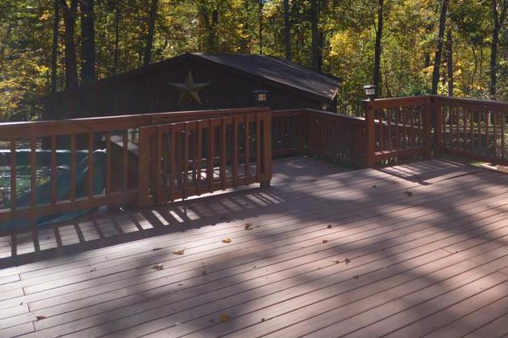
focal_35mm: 34
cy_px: 60
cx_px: 450
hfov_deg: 50.1
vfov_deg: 37.2
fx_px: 479
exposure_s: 1/400
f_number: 4
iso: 100
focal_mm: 10
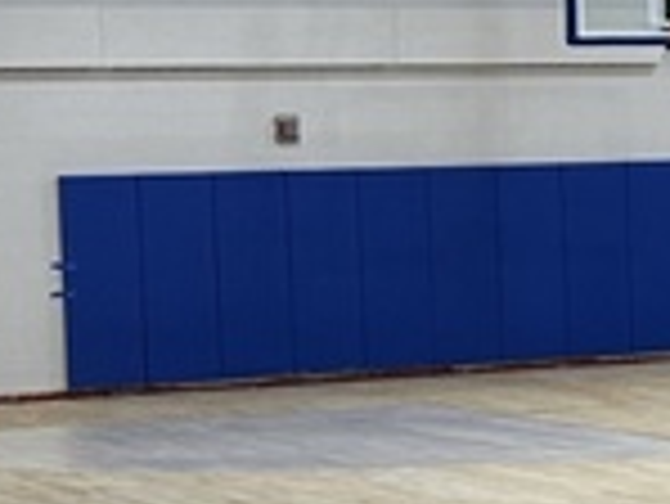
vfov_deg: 8.3
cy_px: 248
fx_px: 3467
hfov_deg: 9.4
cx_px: 1803
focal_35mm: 179
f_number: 1.5
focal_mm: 5.7
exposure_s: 1/60
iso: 80
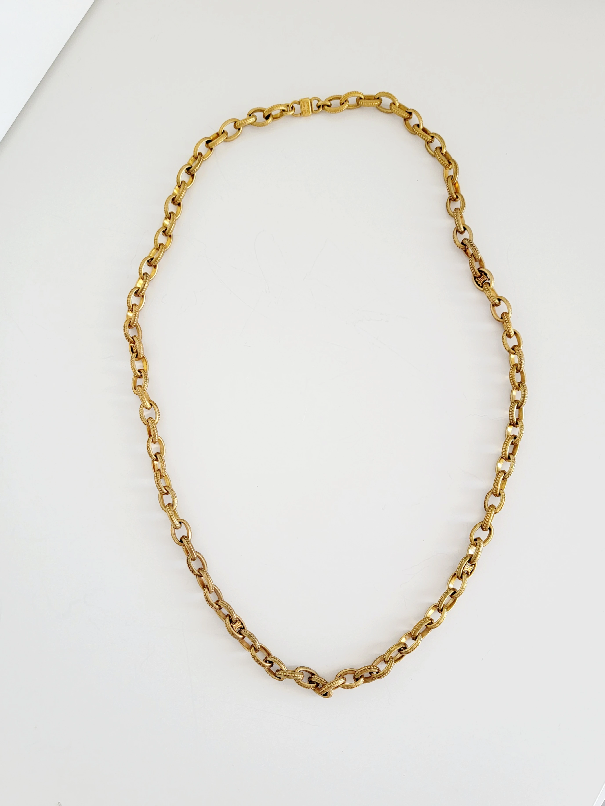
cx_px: 302
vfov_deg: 71.6
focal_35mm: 24
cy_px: 403
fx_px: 559
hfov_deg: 56.8
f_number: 1.8
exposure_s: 1/120
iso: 125
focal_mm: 6.7
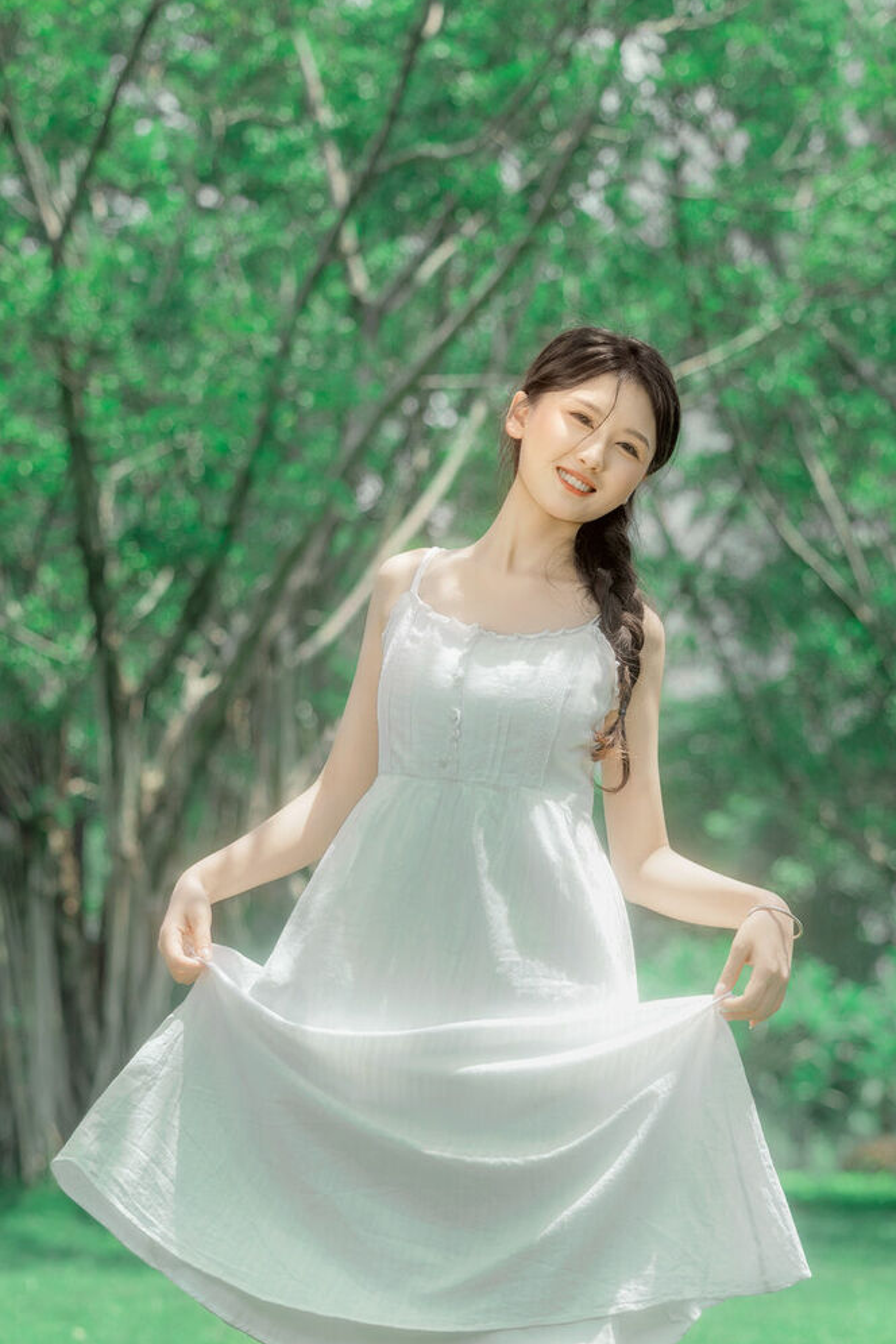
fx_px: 4368
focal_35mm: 117
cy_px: 907
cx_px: 503
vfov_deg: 17.4
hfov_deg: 11.7
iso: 100
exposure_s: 1/1000
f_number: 2.8
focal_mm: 75
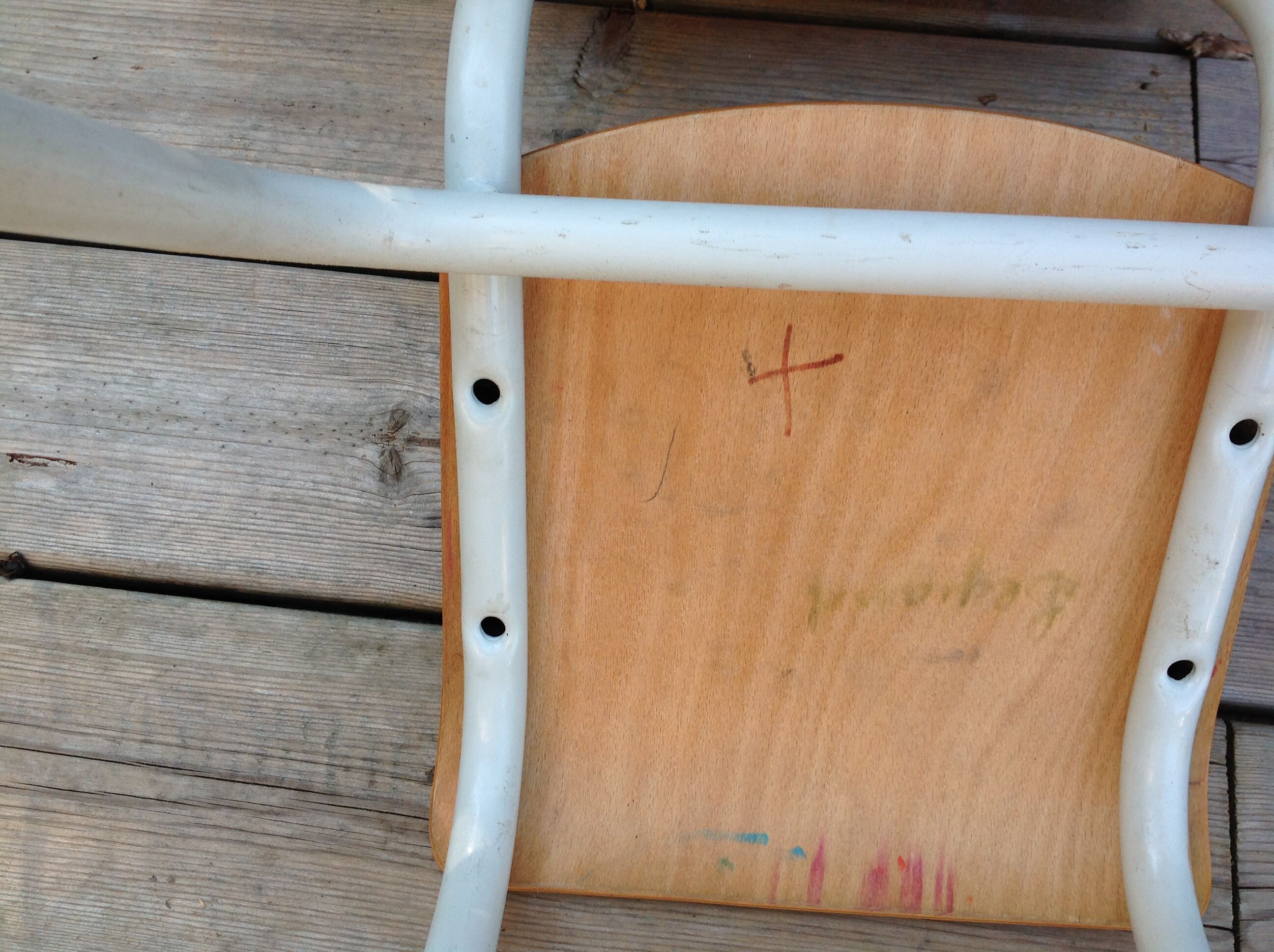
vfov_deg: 40.6
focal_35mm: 35
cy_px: 476
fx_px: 1286
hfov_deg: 52.7
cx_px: 637
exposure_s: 1/216
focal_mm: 4.28
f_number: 2.4
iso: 50
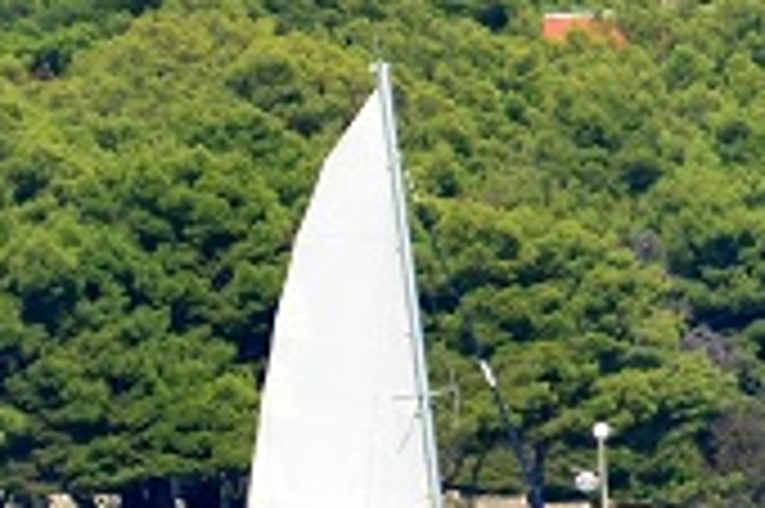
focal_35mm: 1714
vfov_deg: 0.8
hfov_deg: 1.2
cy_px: 506
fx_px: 36385
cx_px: 1721
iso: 400
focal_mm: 195
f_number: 5.6
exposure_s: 1/2000
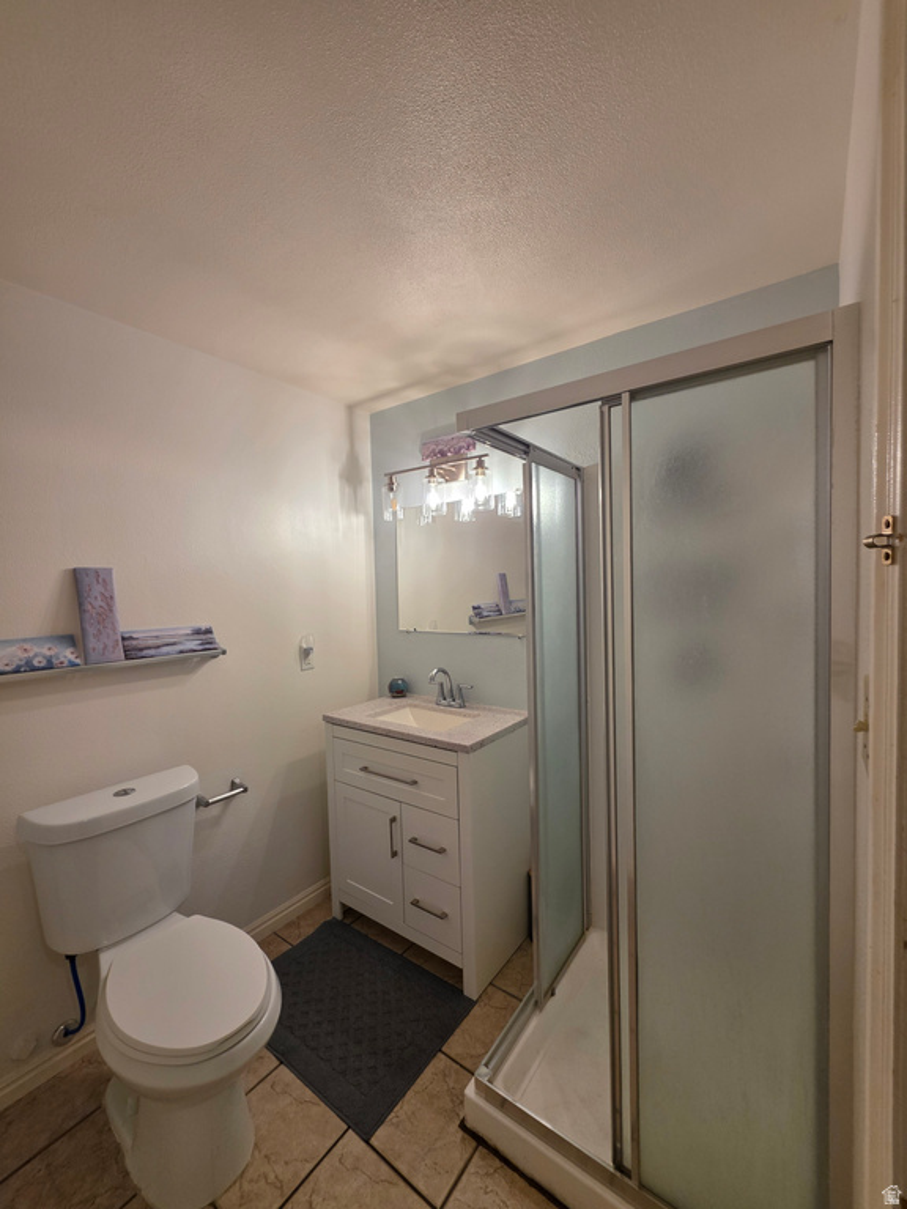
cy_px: 604
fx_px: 454
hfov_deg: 89.9
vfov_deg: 106.2
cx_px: 454
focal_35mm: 13
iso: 125
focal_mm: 2.2
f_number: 1.9
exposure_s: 1/120
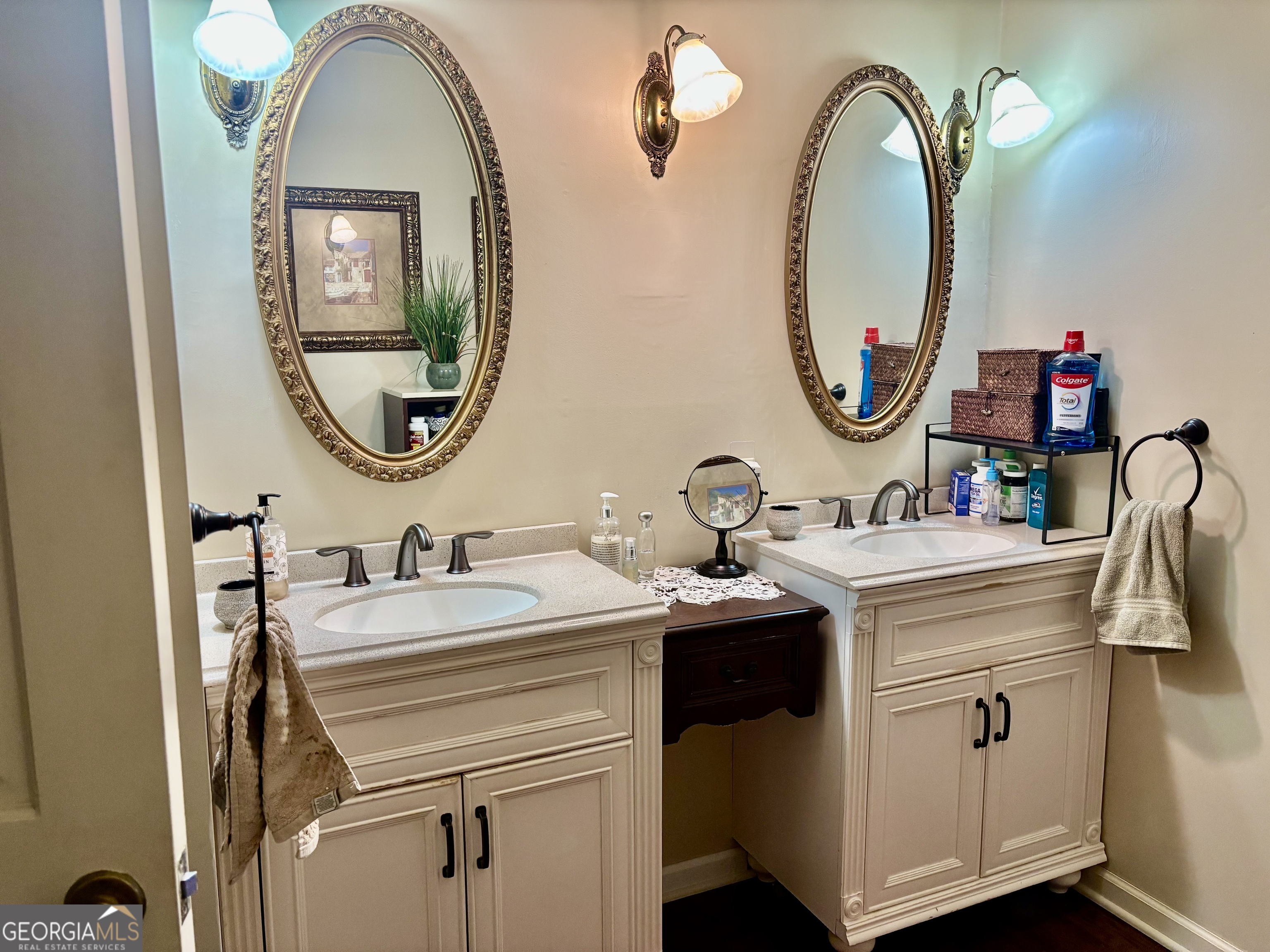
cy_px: 476
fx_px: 954
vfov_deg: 53.1
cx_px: 635
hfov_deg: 67.3
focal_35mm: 26
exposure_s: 1/60
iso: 160
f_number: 1.6
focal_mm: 5.96
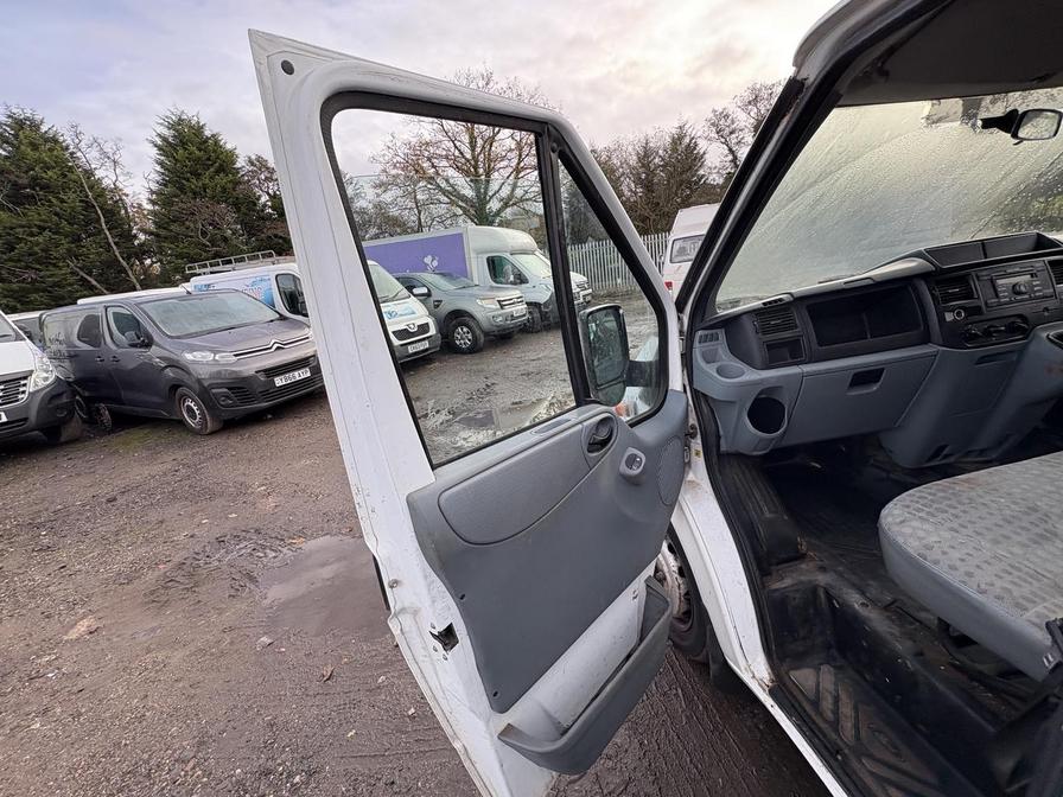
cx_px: 532
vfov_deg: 85.7
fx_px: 430
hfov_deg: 102.1
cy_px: 398
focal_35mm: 14
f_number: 2.2
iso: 40
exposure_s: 1/111
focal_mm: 2.22
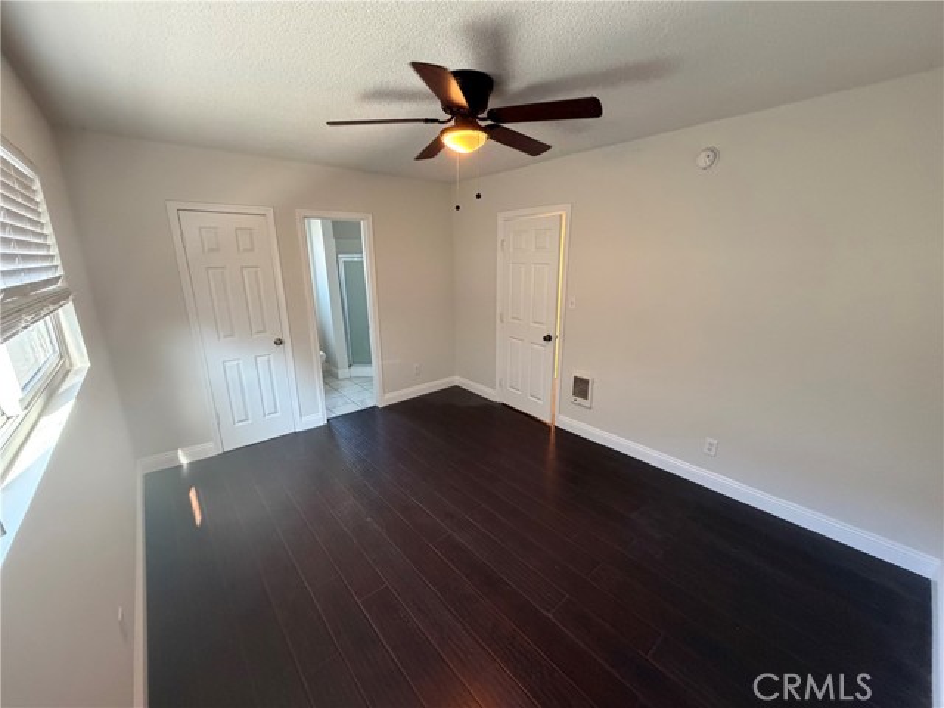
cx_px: 472
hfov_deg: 102.1
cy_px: 354
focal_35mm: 14
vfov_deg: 85.7
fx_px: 382
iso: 400
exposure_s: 1/60
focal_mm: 2.22
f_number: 2.2
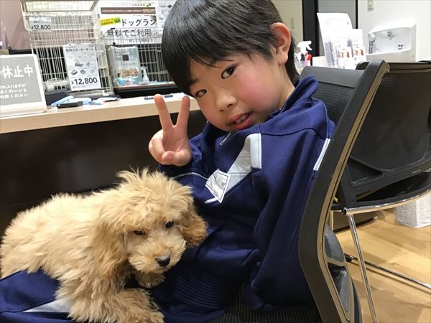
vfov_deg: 45.4
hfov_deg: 58.4
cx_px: 216
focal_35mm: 31
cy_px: 162
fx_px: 386
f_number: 2.4
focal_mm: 3.3
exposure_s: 1/30
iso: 125
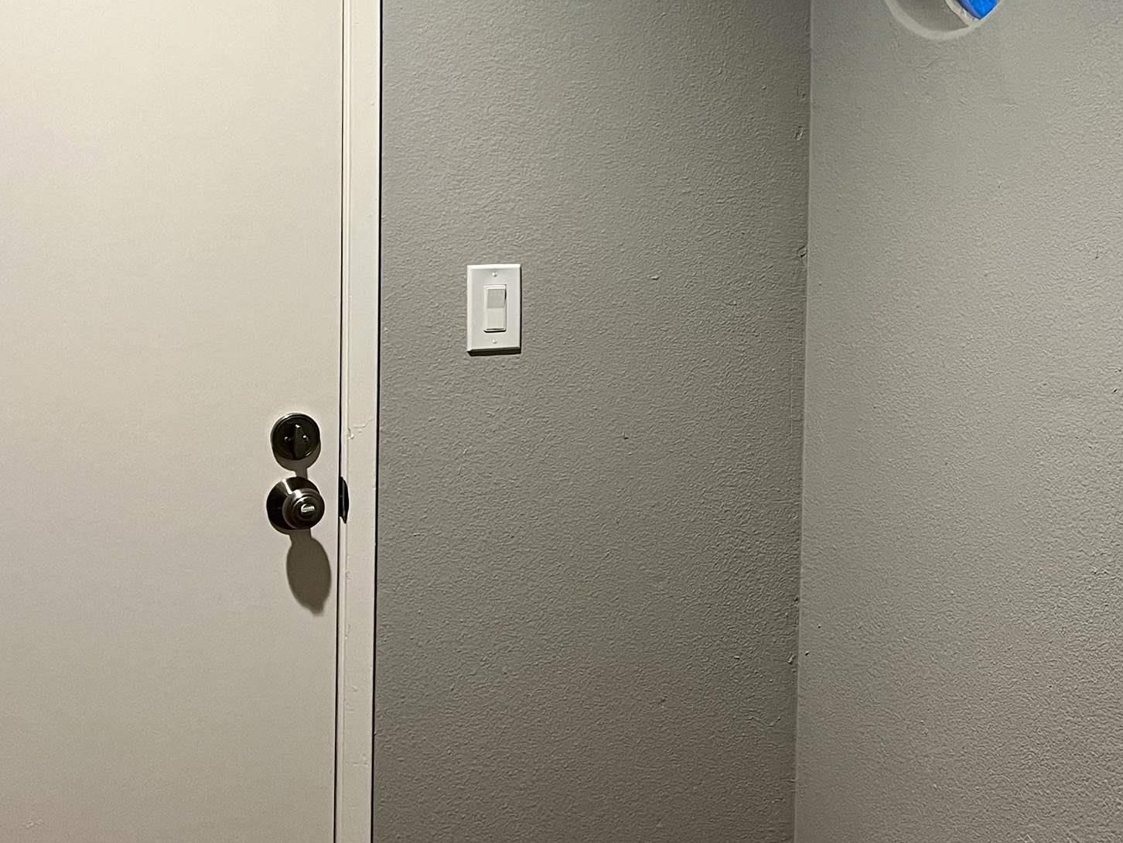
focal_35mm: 55
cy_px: 277
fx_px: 1784
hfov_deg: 34.2
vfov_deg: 26.4
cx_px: 854
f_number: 1.5
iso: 160
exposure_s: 1/60
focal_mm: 5.7
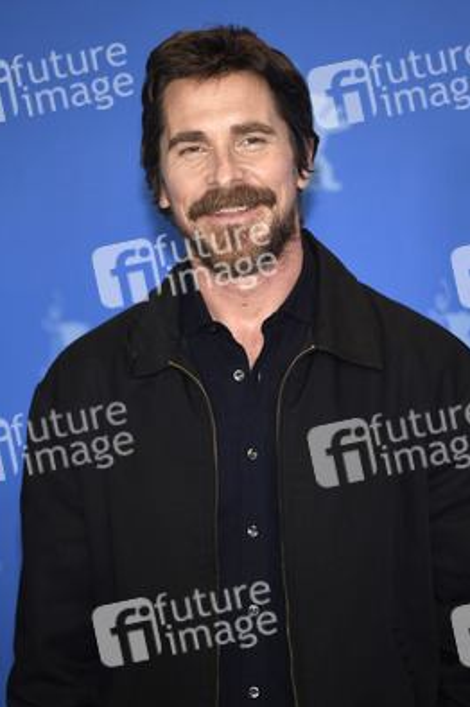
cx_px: 237
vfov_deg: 10.1
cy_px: 355
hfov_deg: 6.8
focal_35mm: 203
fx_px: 3982
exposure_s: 1/320
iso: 800
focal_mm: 200
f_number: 3.5
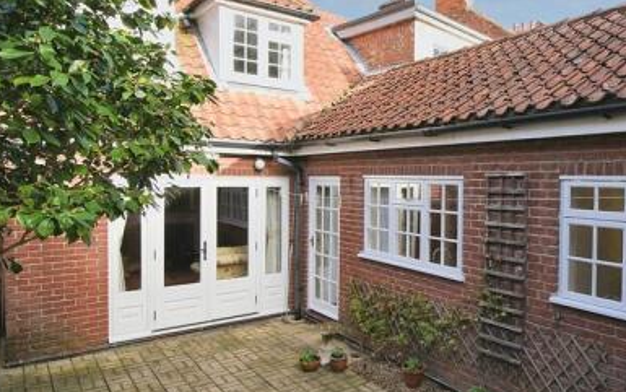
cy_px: 196
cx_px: 411
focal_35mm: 26
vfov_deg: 47.6
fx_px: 444
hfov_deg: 68.7
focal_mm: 10
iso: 100
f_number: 6.3
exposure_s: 1/160
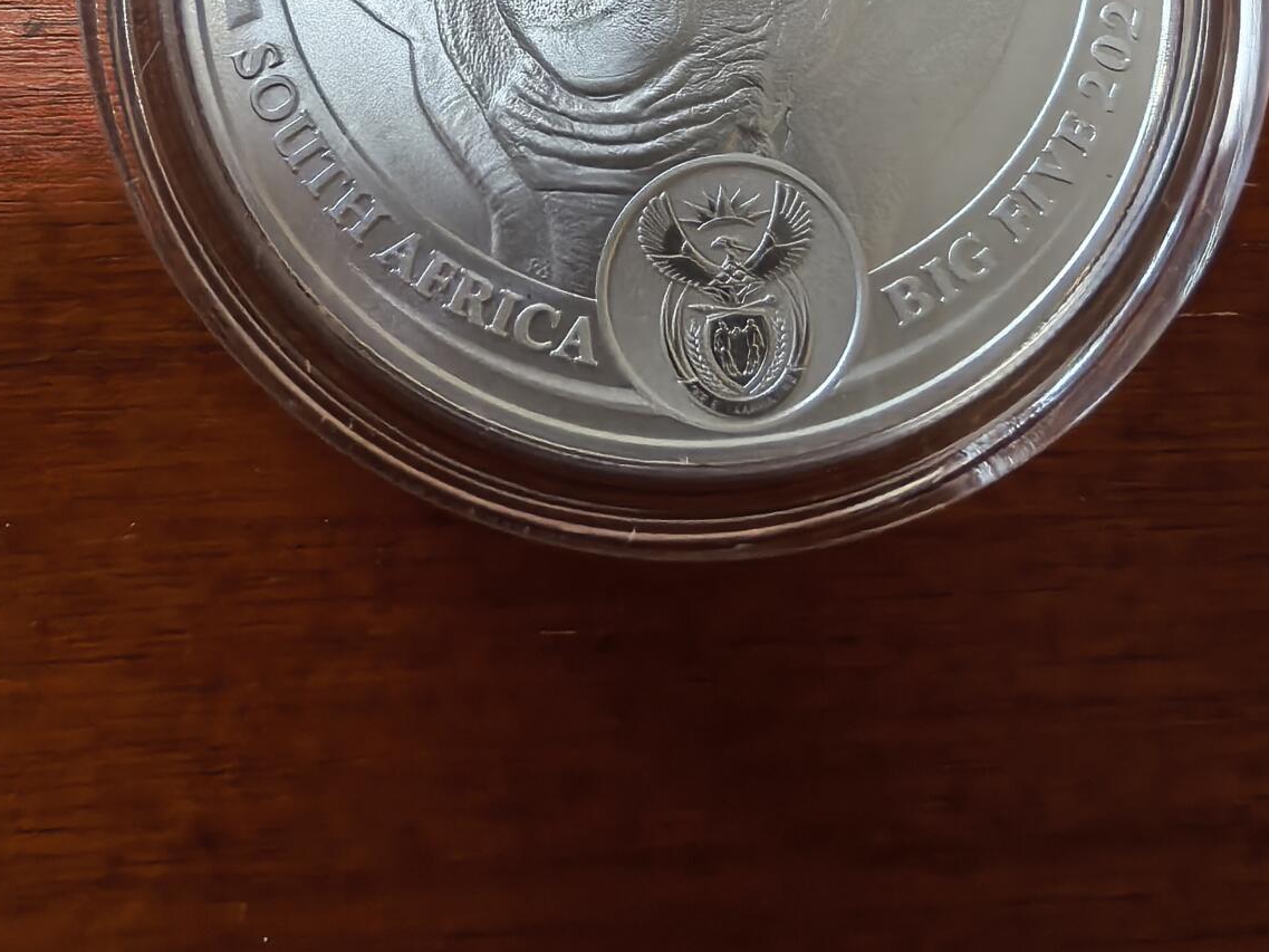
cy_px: -6
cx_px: 636
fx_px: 1393
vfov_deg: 34.3
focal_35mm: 38
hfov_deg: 49.0
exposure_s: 1/50
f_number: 2.2
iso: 160
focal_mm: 1.68
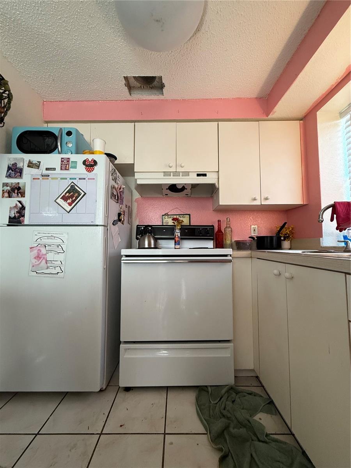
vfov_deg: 102.1
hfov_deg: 85.7
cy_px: 234
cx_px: 176
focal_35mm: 14
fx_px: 189
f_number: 2.2
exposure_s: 1/120
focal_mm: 2.22
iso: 320
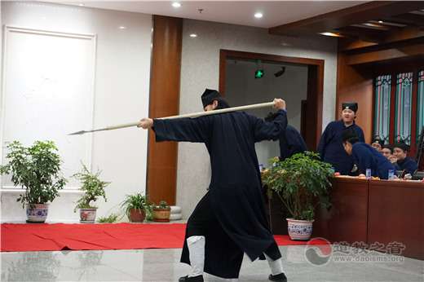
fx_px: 753
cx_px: 212
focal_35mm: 64
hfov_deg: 31.4
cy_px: 141
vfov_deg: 21.2
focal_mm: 64
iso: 4000
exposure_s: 1/80
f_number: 4
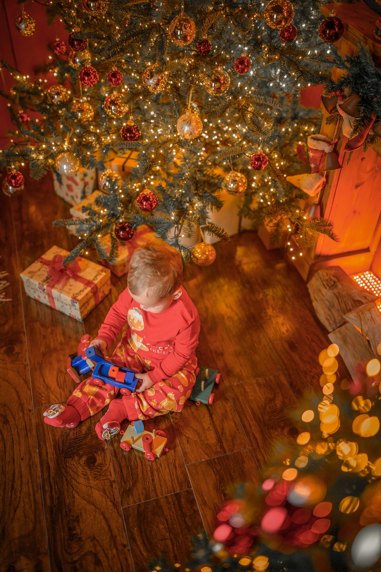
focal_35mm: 35
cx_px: 190
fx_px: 556
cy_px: 286
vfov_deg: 54.4
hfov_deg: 37.9
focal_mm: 35
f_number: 1.2
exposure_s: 1/250
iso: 250
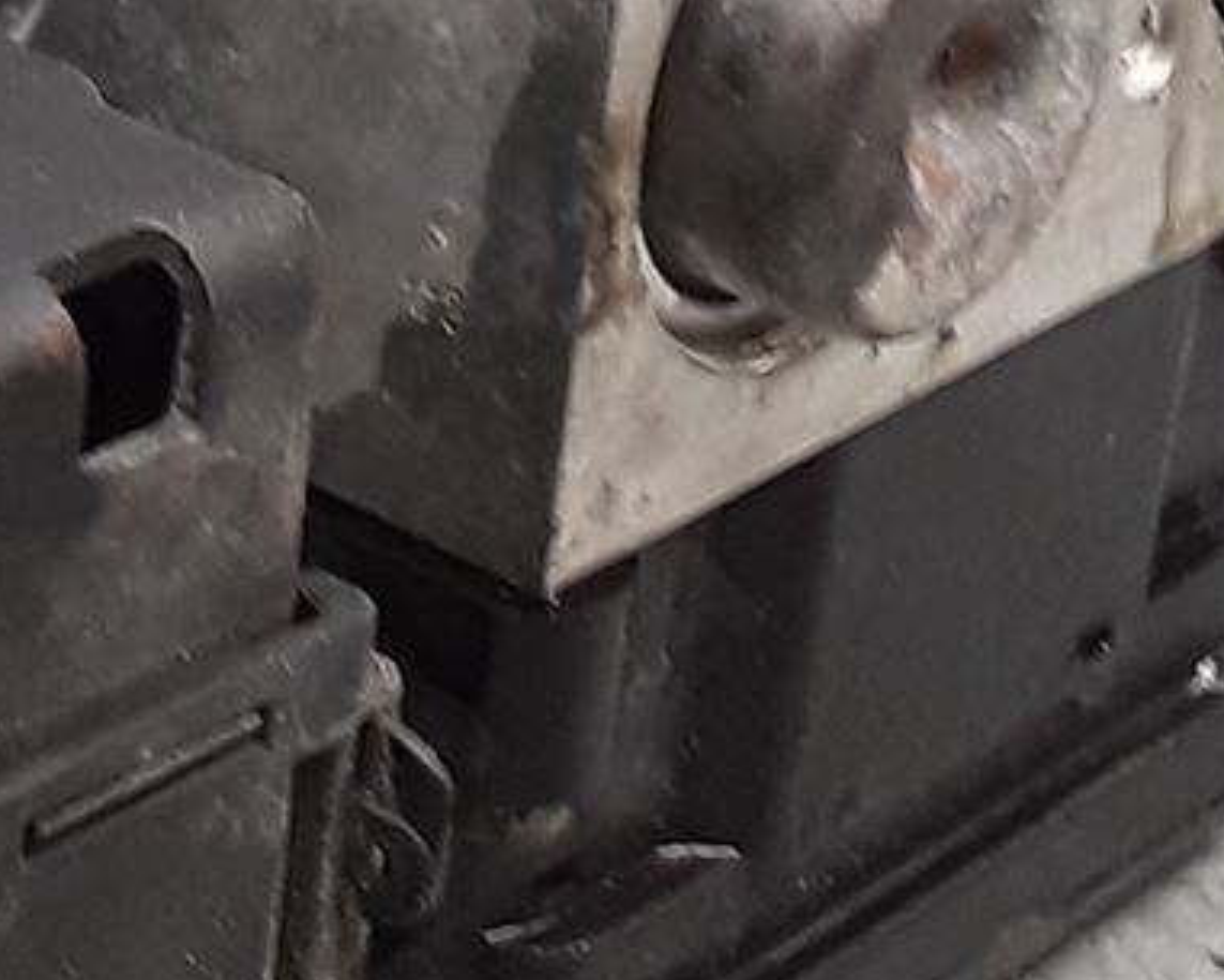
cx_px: -173
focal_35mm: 147
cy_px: -29
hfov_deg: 12.8
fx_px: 5327
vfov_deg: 10.4
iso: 64
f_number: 1.9
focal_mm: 2.91
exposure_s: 1/50
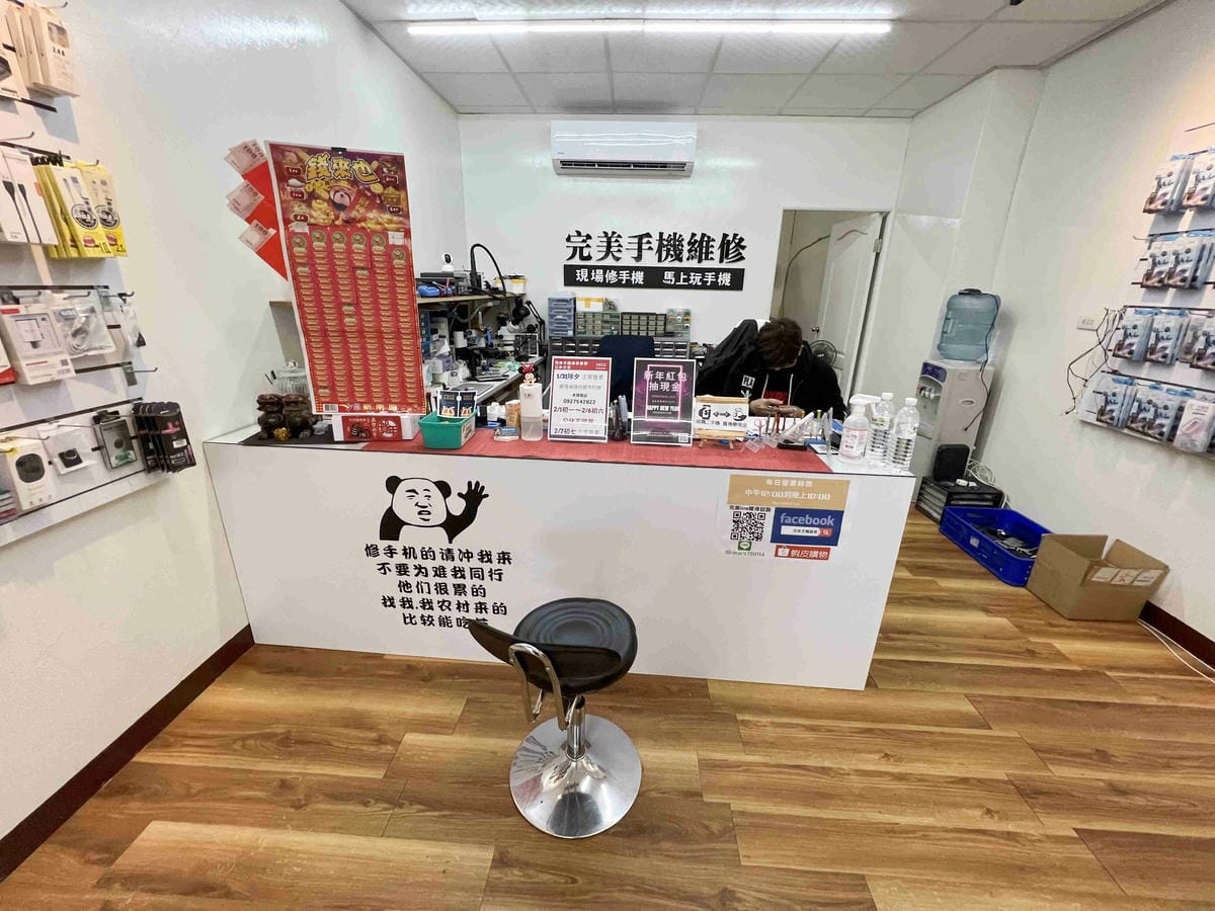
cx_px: 608
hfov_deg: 106.2
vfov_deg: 89.9
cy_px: 456
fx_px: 456
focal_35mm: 13
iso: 250
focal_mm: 1.57
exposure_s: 1/120
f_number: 1.8
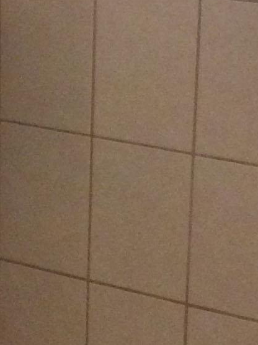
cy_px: 152
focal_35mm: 149
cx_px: 4
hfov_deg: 9.9
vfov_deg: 13.3
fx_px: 1485
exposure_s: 1/25
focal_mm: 3.3
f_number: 2.4
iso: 250
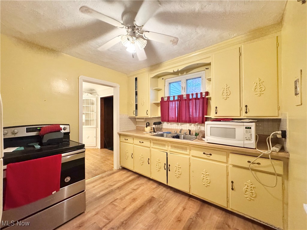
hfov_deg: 102.1
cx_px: 154
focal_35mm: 14
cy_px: 115
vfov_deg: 85.7
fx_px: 124
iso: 1000
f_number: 2.2
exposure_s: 1/60
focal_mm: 2.22
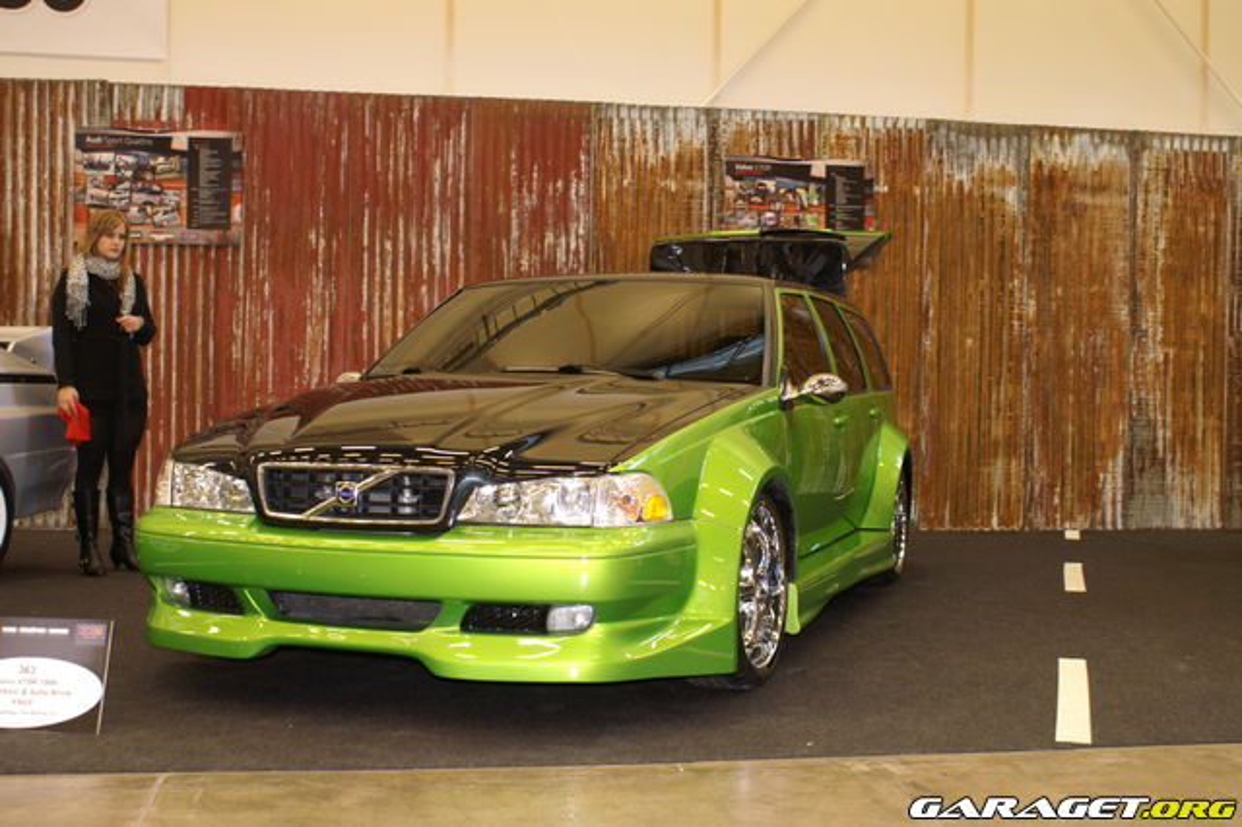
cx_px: 621
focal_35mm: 42
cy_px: 414
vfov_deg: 31.9
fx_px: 1448
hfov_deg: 46.4
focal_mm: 28
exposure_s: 1/15
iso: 400
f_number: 4.5
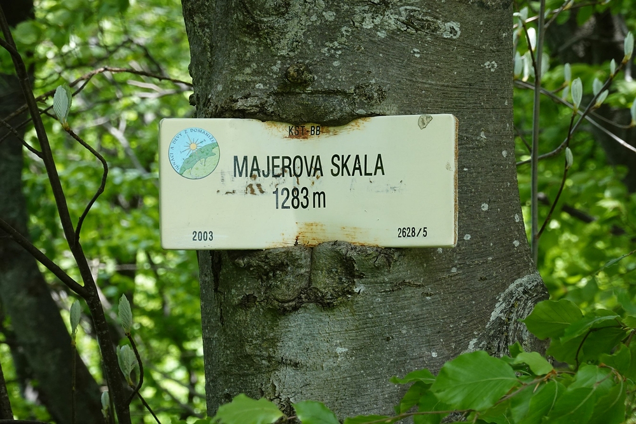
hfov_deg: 10.4
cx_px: 318
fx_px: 3481
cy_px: 212
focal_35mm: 197
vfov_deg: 7.0
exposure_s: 1/200
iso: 500
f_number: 7.1
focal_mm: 71.03
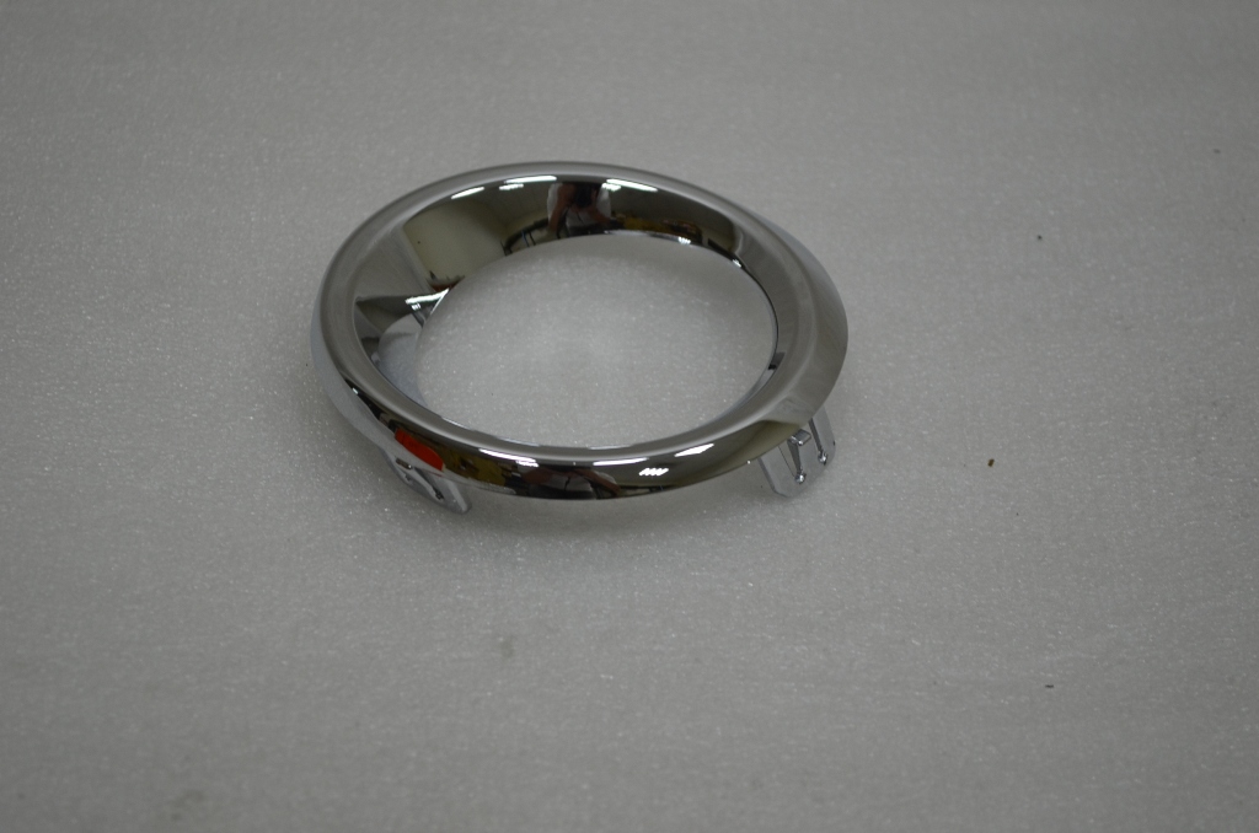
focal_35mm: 82
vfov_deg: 16.5
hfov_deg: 24.7
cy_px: 416
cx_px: 630
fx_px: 2879
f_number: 5.6
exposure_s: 1/80
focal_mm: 55
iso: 400
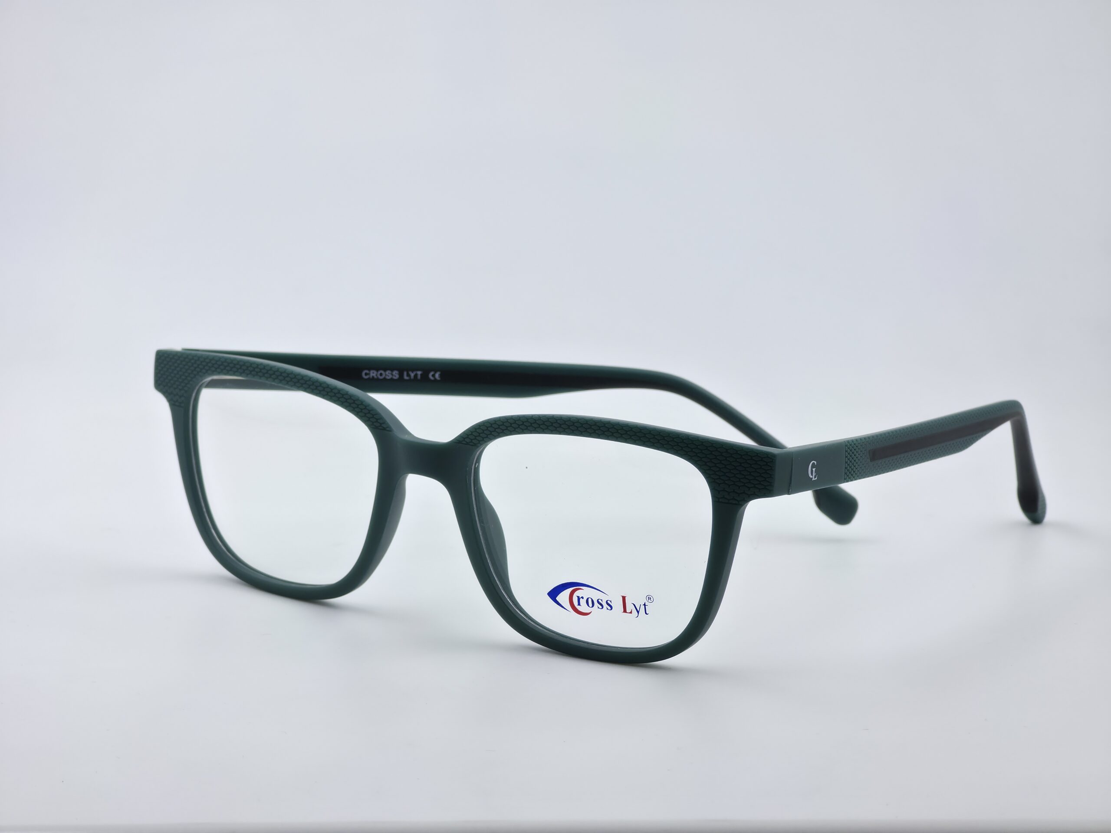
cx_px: 556
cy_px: 416
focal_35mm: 115
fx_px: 3691
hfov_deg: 17.1
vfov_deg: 12.9
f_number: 3.4
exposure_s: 1/180
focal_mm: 18.6
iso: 32
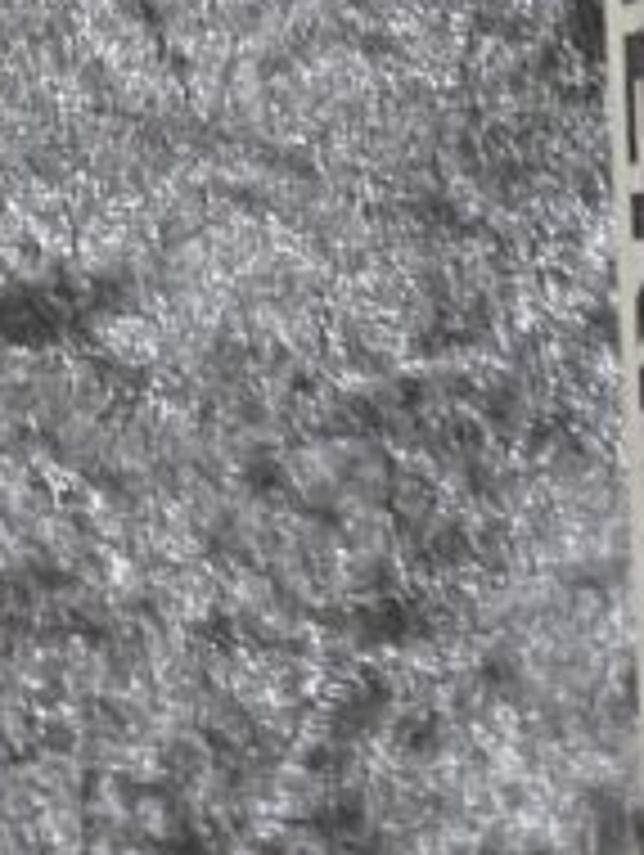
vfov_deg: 13.5
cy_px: 1161
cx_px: 1680
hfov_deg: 9.2
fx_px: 3465
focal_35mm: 140
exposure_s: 1/50
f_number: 1.8
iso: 500
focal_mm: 4.25
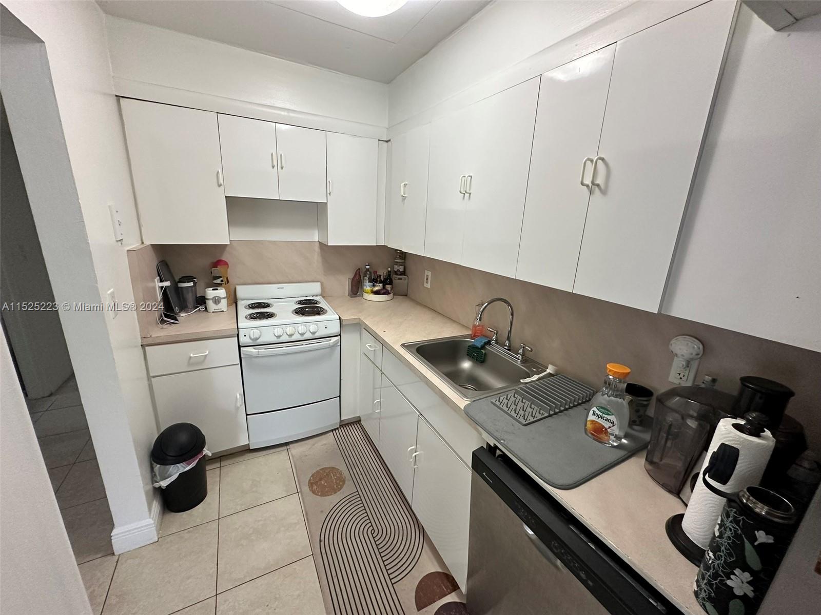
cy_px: 308
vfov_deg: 85.7
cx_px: 410
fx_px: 332
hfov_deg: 102.1
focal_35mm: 14
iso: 320
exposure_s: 1/99
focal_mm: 2.22
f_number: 2.2
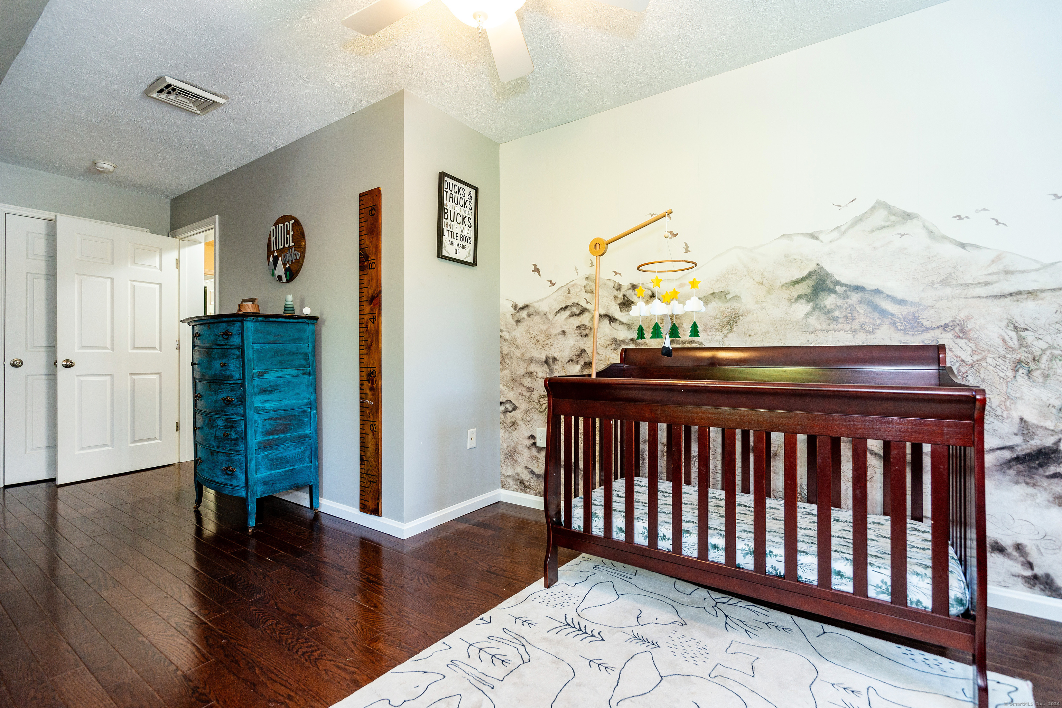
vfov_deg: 73.7
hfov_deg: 96.7
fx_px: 472
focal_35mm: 16
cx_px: 531
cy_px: 354
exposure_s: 1/4
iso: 320
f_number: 6.3
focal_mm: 16
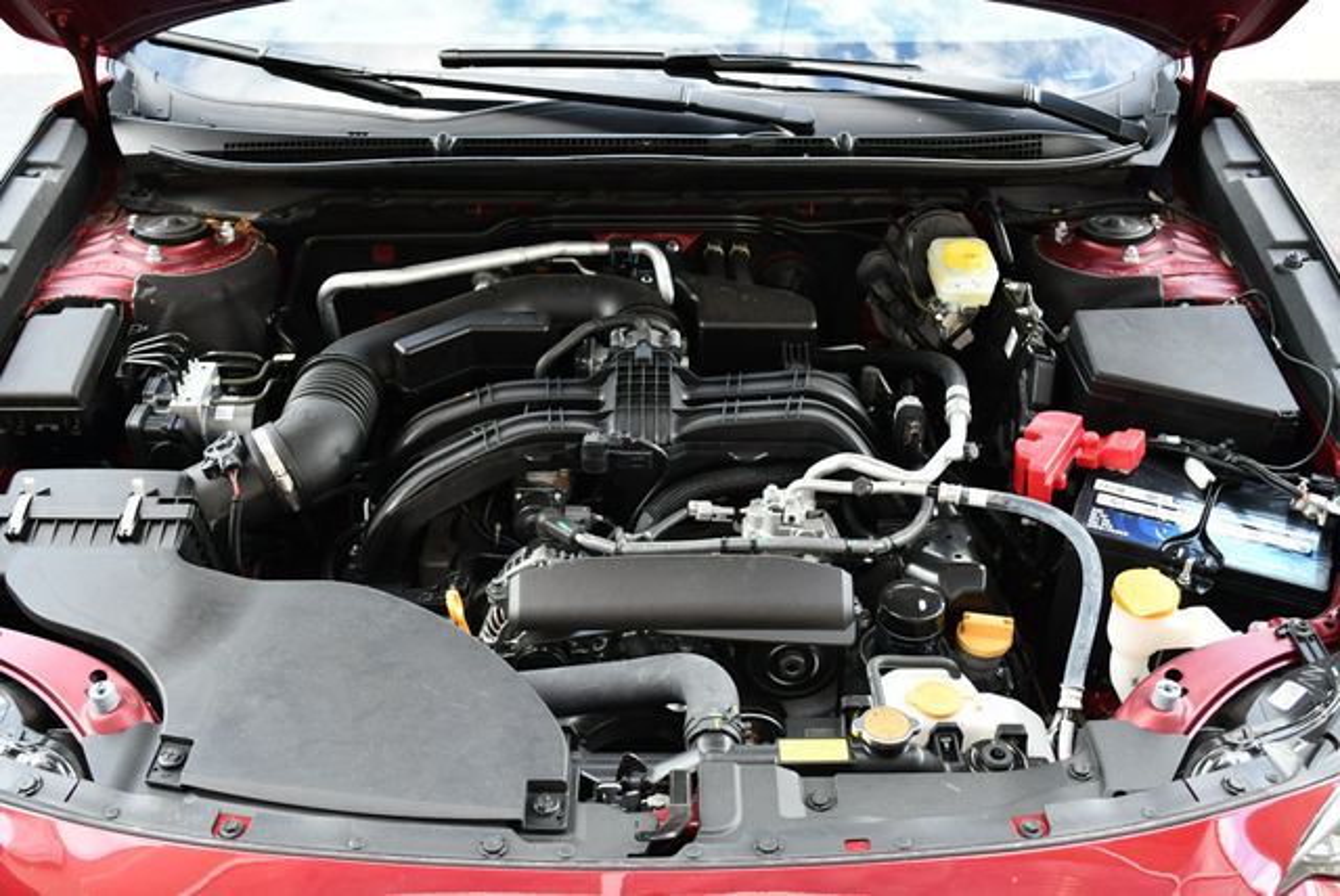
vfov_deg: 36.9
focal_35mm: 36
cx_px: 670
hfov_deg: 53.1
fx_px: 1341
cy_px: 448
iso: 400
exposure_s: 1/250
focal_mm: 18
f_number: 3.5
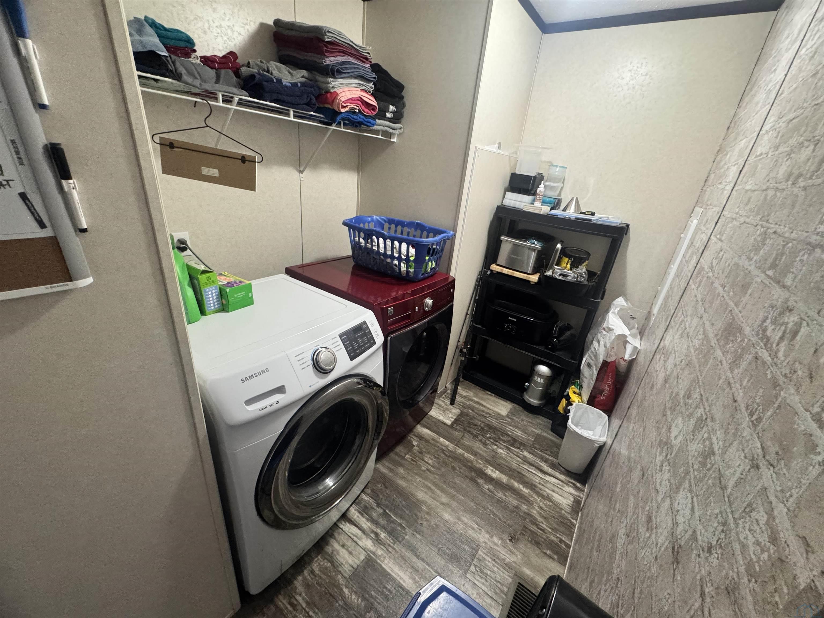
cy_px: 309
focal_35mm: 14
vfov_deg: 85.7
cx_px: 412
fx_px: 333
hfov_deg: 102.1
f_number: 2.2
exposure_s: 1/60
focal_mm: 2.22
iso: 640
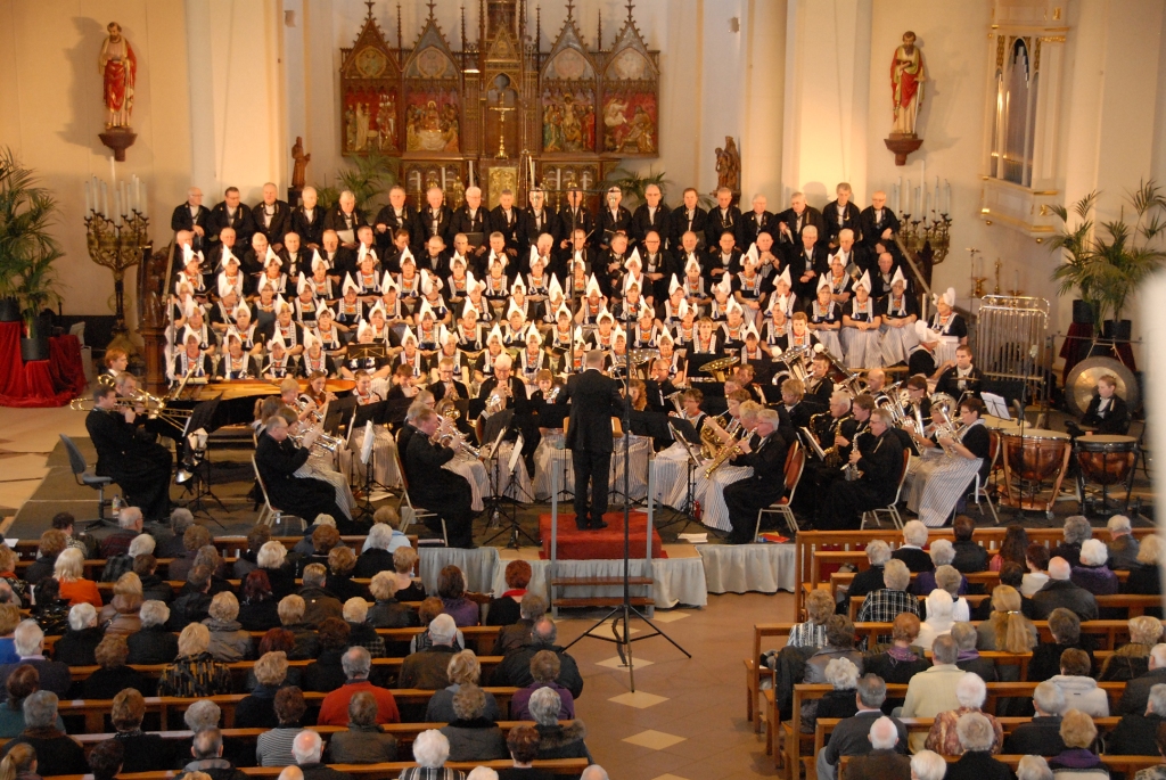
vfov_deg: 19.0
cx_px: 583
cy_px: 390
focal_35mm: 72
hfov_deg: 28.0
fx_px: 2334
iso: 1400
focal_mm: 48
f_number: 4.5
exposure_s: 1/30
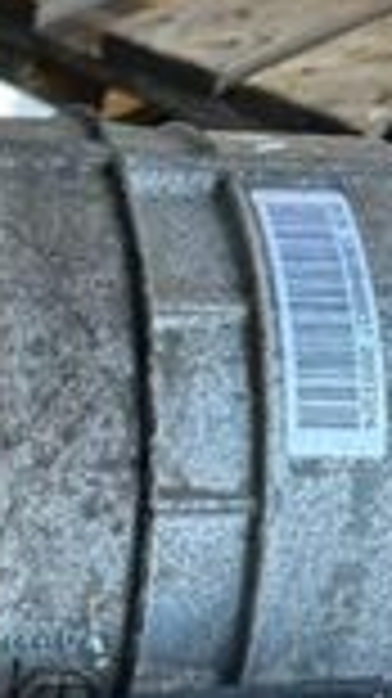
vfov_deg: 21.0
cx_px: -509
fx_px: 1869
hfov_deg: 10.5
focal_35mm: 101
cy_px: 500
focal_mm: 6.86
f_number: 1.78
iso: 64
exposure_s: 1/136
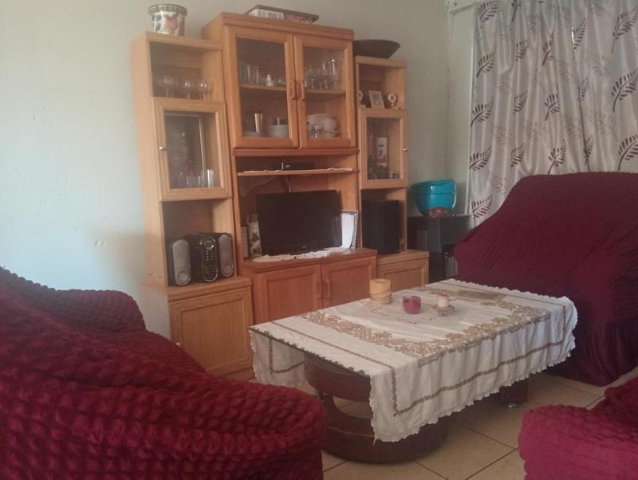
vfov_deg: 49.8
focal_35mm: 28
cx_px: 319
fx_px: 517
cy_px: 240
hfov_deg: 63.4
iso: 2182
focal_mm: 3.98
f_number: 1.8
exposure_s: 1/20
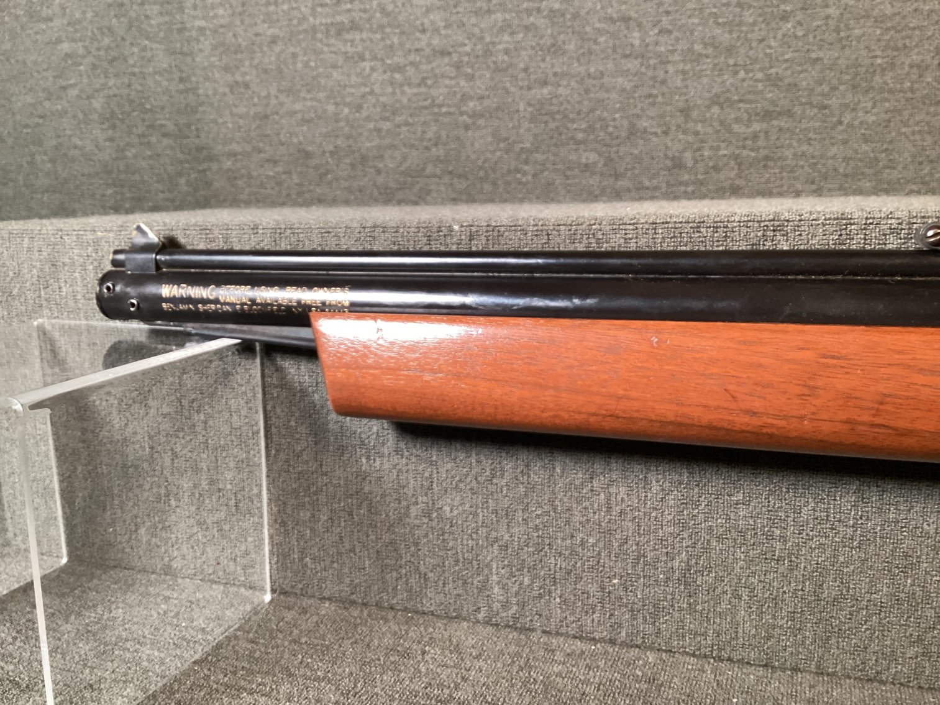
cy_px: 352
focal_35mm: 31
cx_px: 470
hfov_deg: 58.3
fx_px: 842
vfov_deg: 45.4
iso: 250
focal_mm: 3.3
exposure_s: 1/40
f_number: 2.4
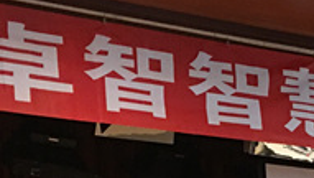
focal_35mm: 132
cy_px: 432
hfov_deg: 15.8
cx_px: 342
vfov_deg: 8.4
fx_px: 1100
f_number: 2.2
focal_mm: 4.15
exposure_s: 1/10
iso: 100
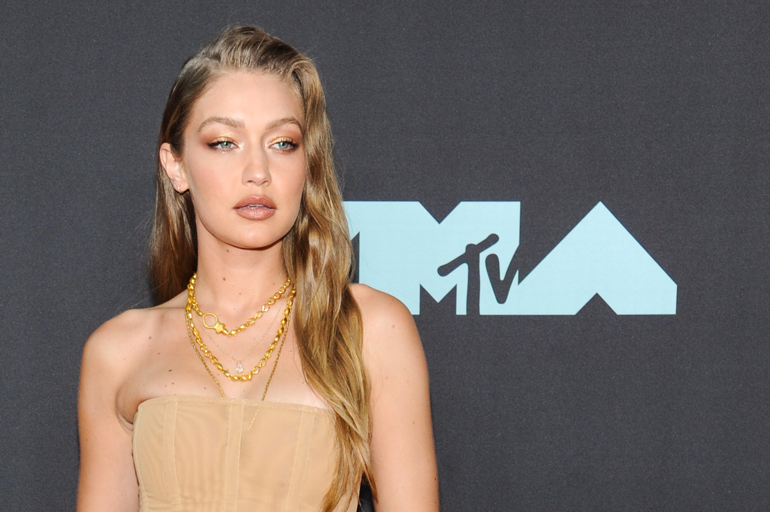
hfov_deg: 48.5
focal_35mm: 40
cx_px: 385
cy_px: 256
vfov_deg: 33.4
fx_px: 855
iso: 800
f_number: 5.6
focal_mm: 40
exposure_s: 1/160
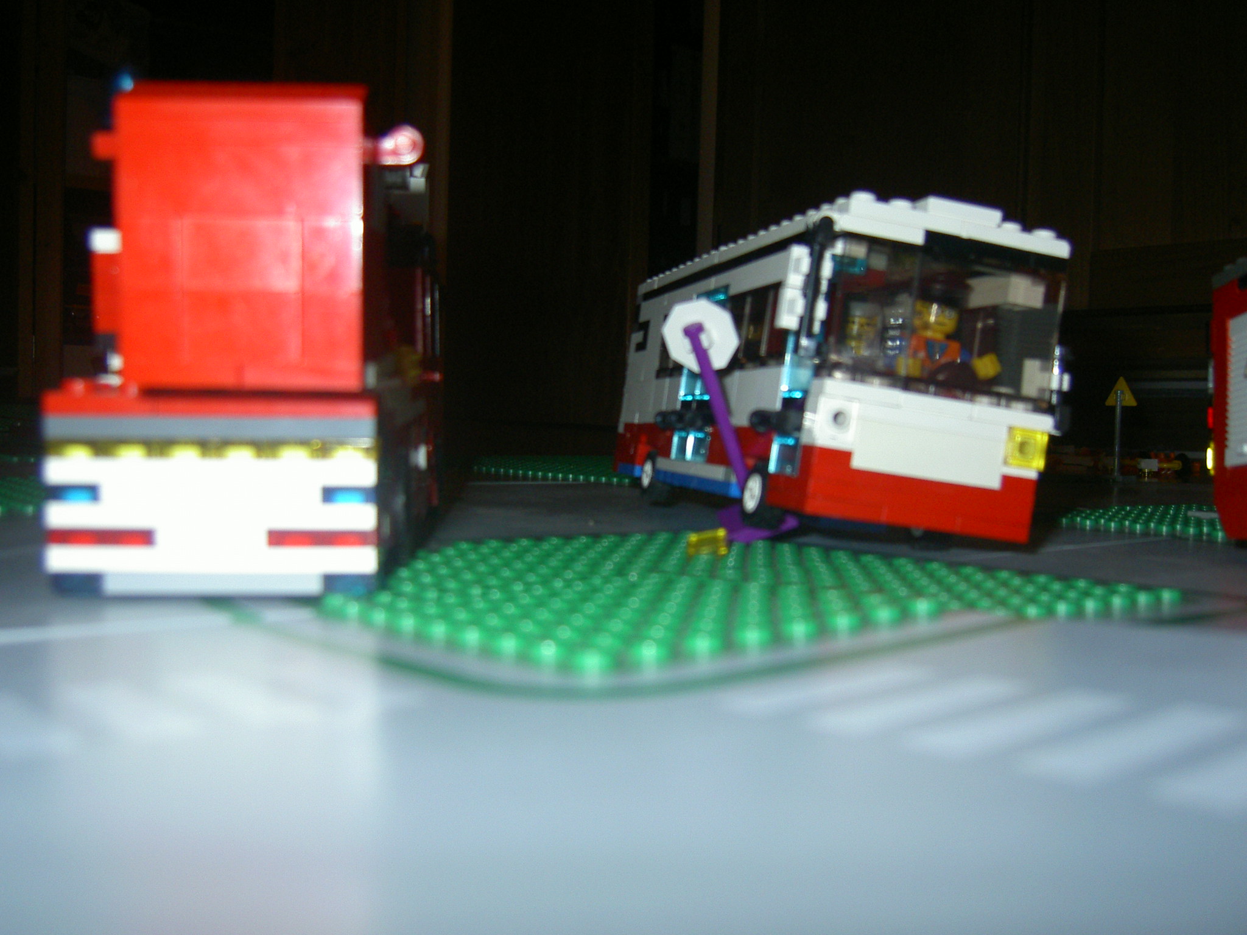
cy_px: 468
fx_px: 1225
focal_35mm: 34
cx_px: 624
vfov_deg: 41.8
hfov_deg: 54.0
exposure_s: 1/60
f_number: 2.8
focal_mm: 5.6
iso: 100
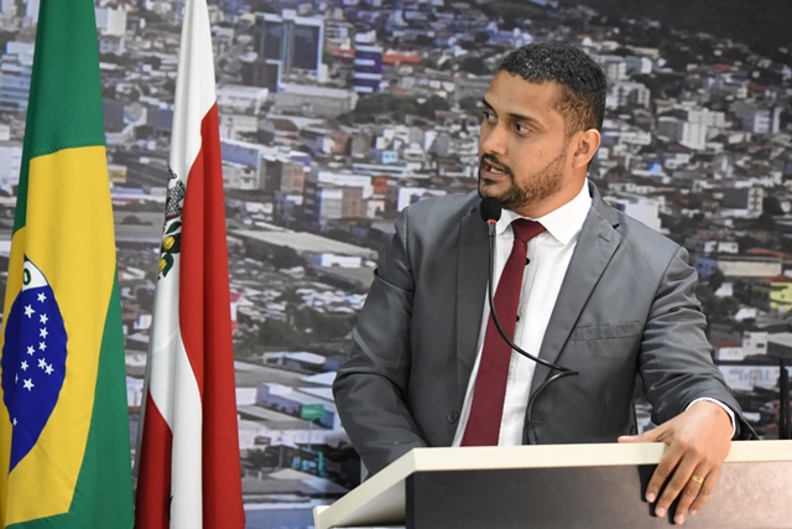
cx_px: 396
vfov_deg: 13.0
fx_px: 2310
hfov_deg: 19.5
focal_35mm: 105
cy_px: 264
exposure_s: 1/50
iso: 3200
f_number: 5.6
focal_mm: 70
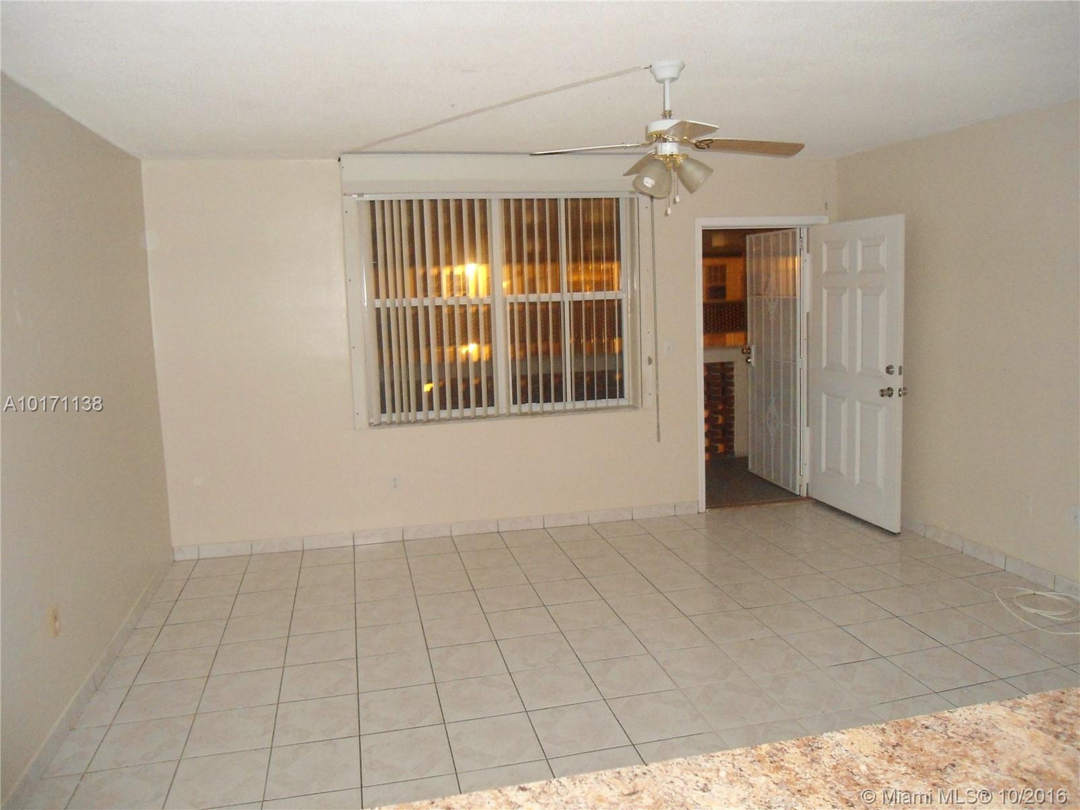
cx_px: 540
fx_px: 811
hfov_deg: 67.3
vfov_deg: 53.1
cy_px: 405
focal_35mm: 26
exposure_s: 1/8
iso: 400
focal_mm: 4.7
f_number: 2.8
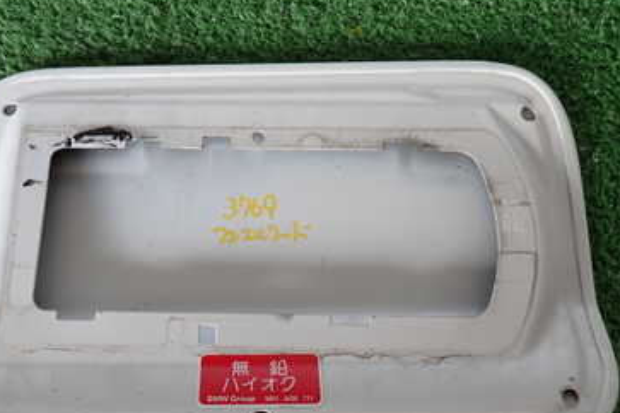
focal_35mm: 43
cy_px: 263
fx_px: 740
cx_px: 246
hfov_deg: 45.2
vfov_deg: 31.0
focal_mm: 4.5
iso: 100
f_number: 2
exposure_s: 1/80
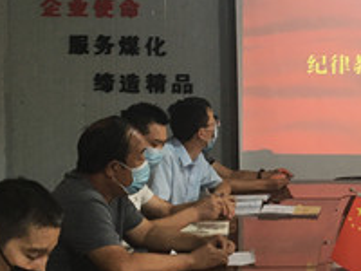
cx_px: 357
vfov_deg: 16.9
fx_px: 907
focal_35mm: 87
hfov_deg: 21.7
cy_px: 94
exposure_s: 1/33
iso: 50
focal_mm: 4.15
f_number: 2.2
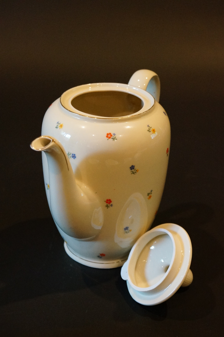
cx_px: 112
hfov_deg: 20.1
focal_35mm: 68
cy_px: 168
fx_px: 632
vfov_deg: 29.9
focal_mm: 45
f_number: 5.6
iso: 3200
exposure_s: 1/50
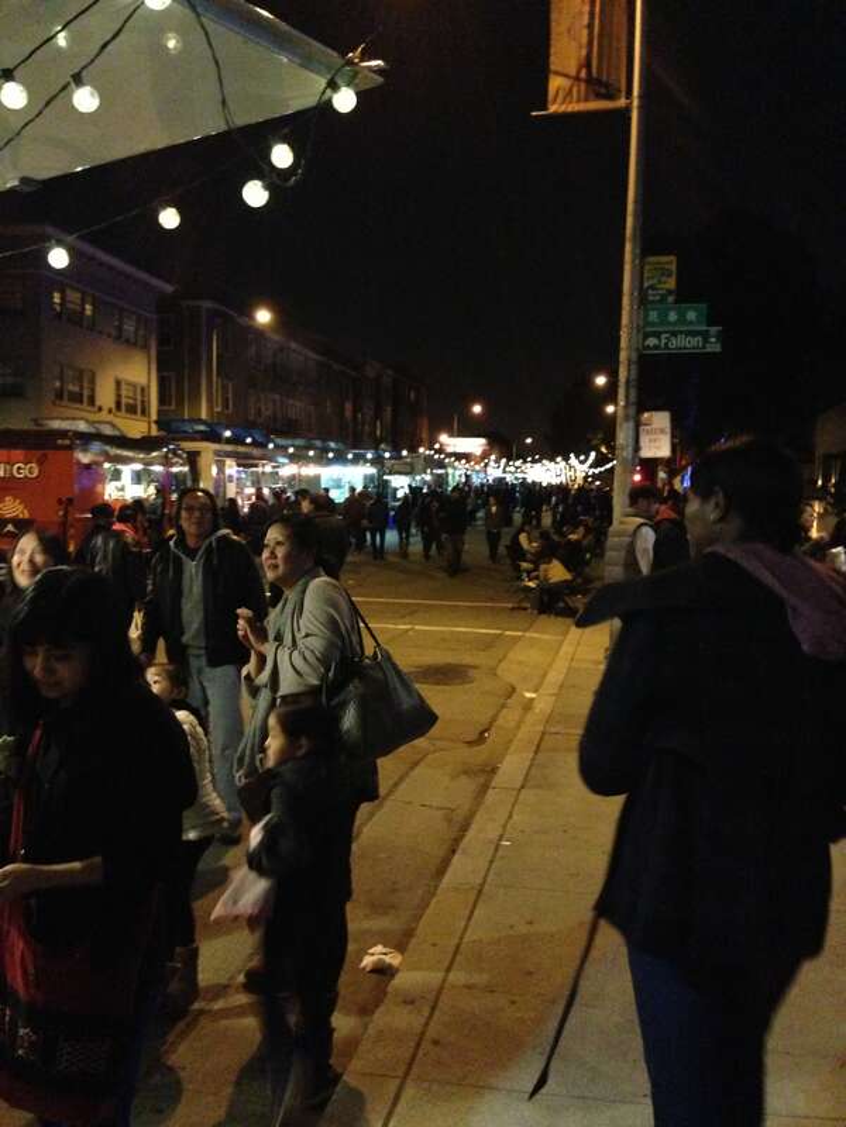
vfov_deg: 55.4
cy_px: 564
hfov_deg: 42.9
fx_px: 1075
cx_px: 423
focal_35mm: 33
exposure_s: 1/15
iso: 800
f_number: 2.4
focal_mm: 4.13
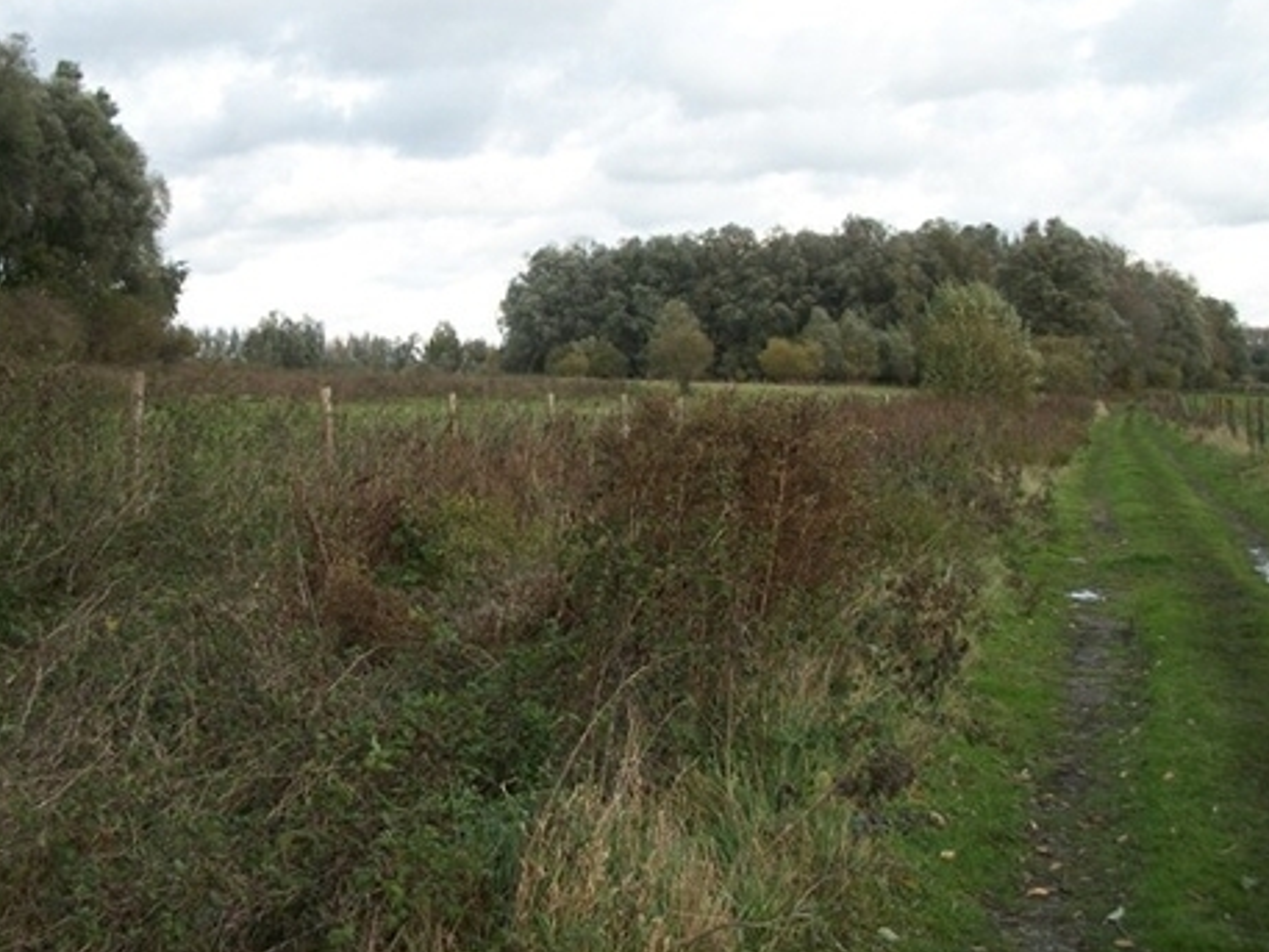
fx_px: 1540
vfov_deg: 34.1
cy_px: 344
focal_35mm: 42
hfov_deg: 44.6
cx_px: 508
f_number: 2.9
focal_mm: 5.7
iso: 80
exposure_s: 1/400
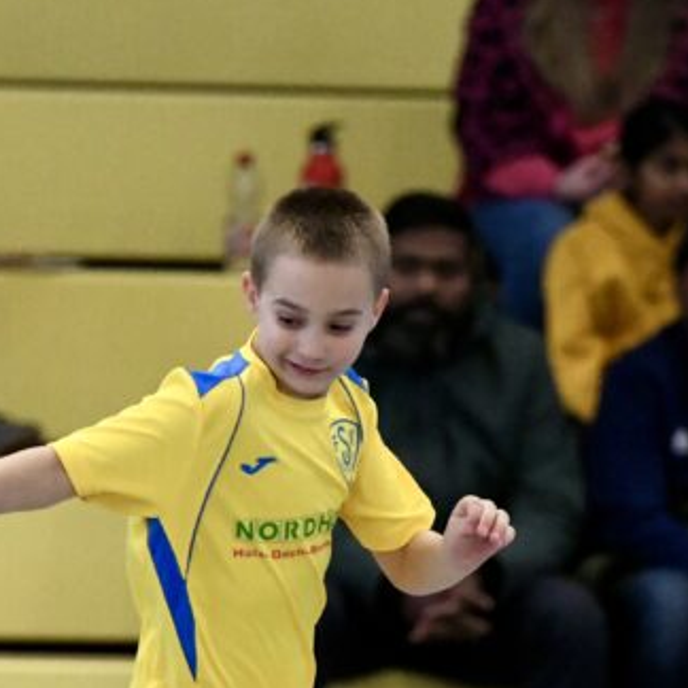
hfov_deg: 3.6
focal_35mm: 484
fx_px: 10883
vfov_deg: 3.6
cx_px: 157
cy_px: 710
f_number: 2.8
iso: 8000
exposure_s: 1/1600
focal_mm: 180
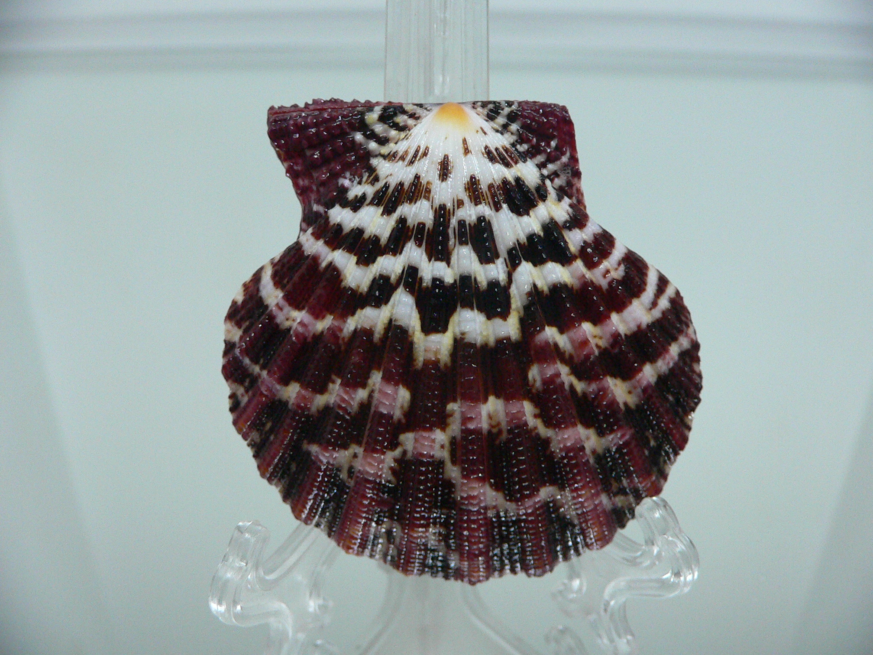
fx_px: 883
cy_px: 328
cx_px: 436
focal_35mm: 35
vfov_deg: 40.7
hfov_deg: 52.6
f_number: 2.8
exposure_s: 1/50
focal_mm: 4.6
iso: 200
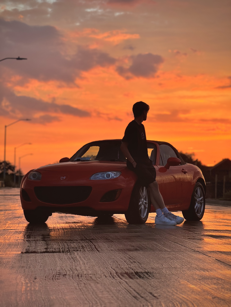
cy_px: 154
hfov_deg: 12.3
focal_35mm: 120
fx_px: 1068
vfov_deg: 16.4
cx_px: 116
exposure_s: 1/99
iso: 50
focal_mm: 15.66
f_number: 2.8
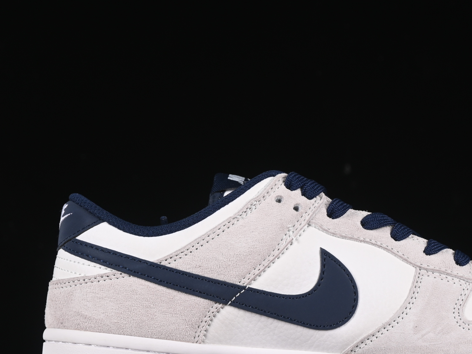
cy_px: 225
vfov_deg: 11.0
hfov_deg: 14.6
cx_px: 323
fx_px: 1841
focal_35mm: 135
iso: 160
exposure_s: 1/80
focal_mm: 50
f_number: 8
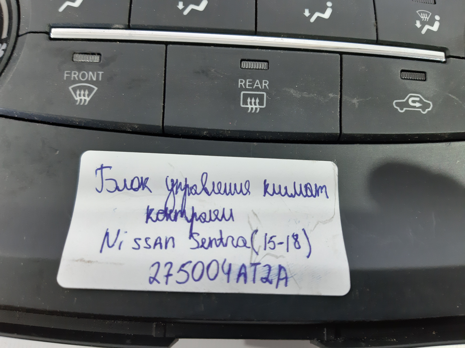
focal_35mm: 27
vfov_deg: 51.4
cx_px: 232
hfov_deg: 65.3
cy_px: 174
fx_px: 363
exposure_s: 1/50
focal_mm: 3.93
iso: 200
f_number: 1.7
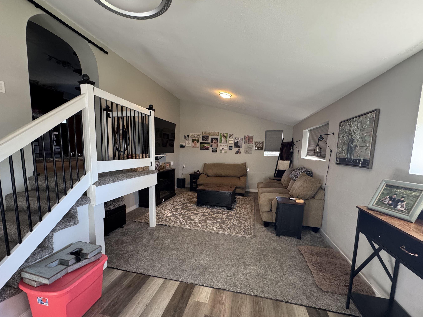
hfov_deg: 94.4
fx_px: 196
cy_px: 175
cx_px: 200
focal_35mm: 16
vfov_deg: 77.9
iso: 250
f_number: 2.2
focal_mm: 2.22
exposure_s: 1/60
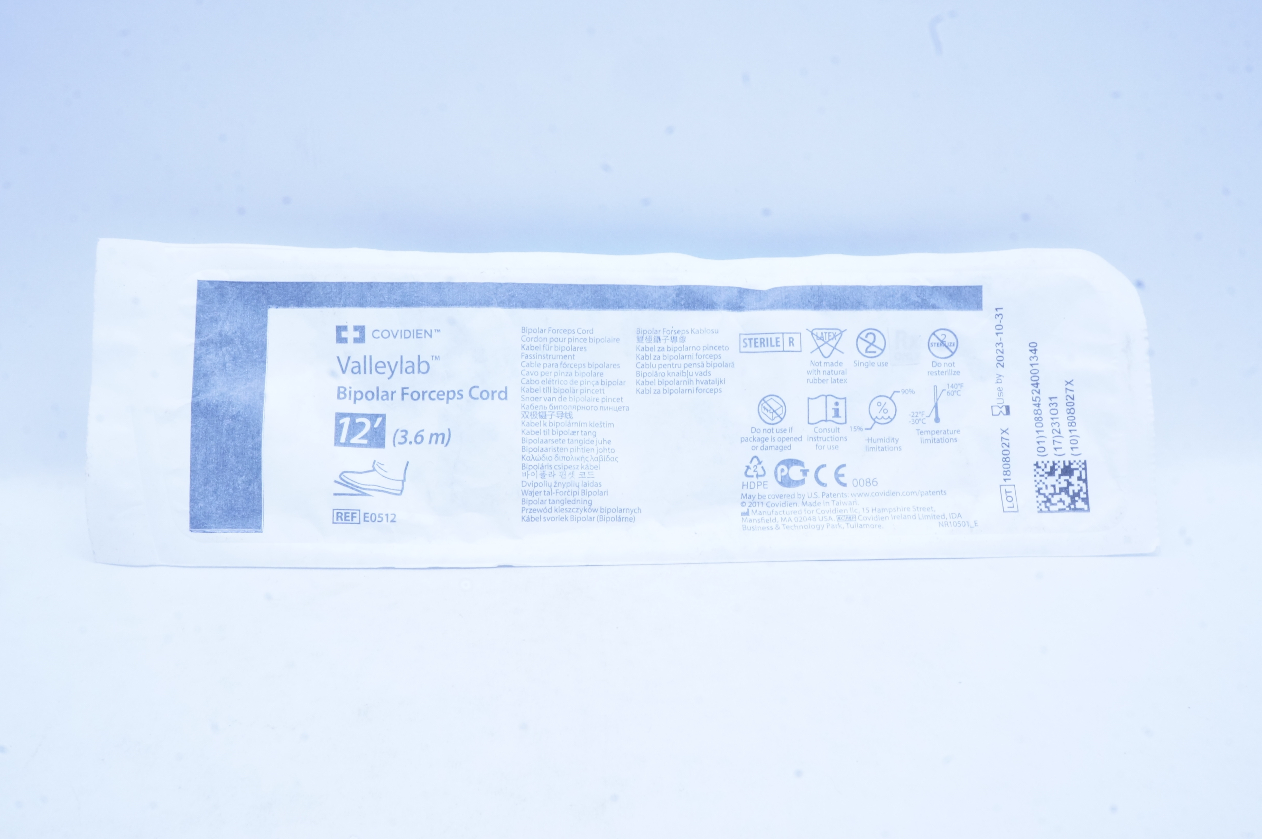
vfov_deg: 39.9
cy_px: 420
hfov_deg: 57.3
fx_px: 1156
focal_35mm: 33
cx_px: 631
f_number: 22
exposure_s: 1/10
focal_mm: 22
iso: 800
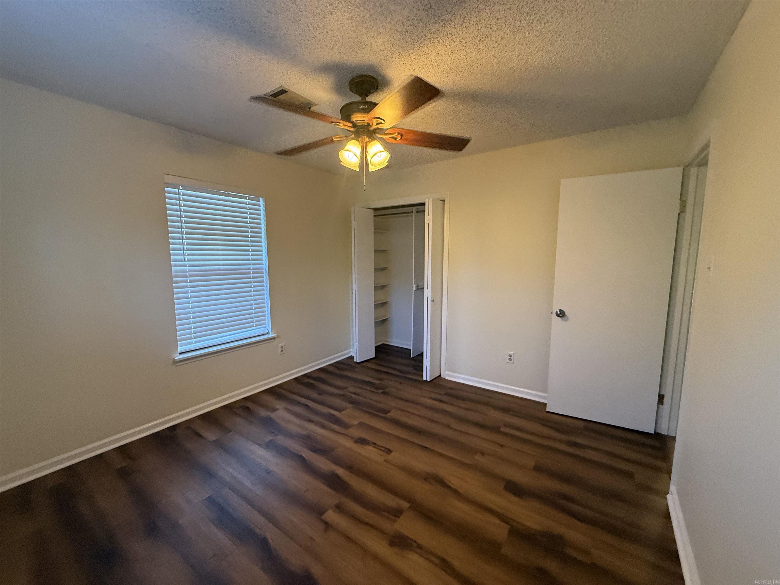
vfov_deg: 85.7
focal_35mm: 14
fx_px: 315
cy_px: 292
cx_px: 390
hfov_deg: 102.1
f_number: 2.2
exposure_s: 1/60
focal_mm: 2.22
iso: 500
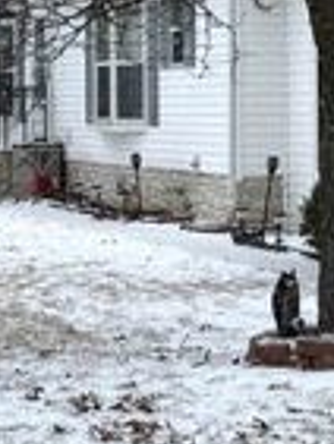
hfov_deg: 8.6
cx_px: 498
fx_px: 2184
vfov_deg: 11.5
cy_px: -24
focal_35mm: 170
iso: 64
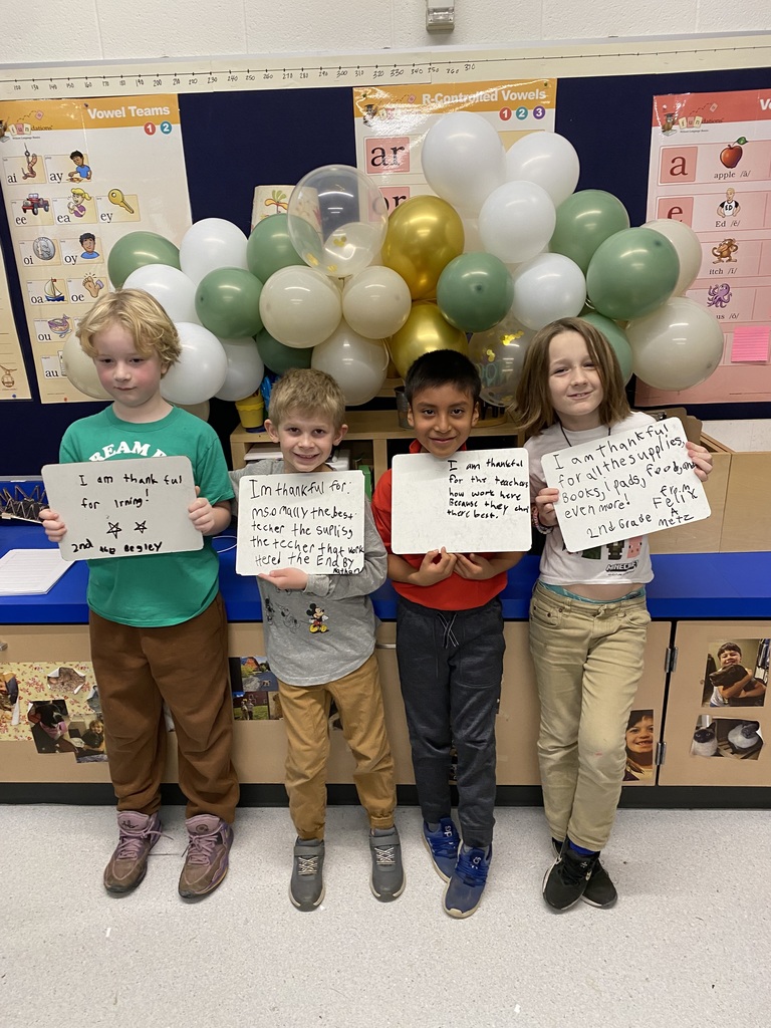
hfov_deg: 53.1
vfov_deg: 67.3
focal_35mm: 26
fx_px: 772
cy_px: 514
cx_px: 386
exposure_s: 1/60
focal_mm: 4.25
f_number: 1.8
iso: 100
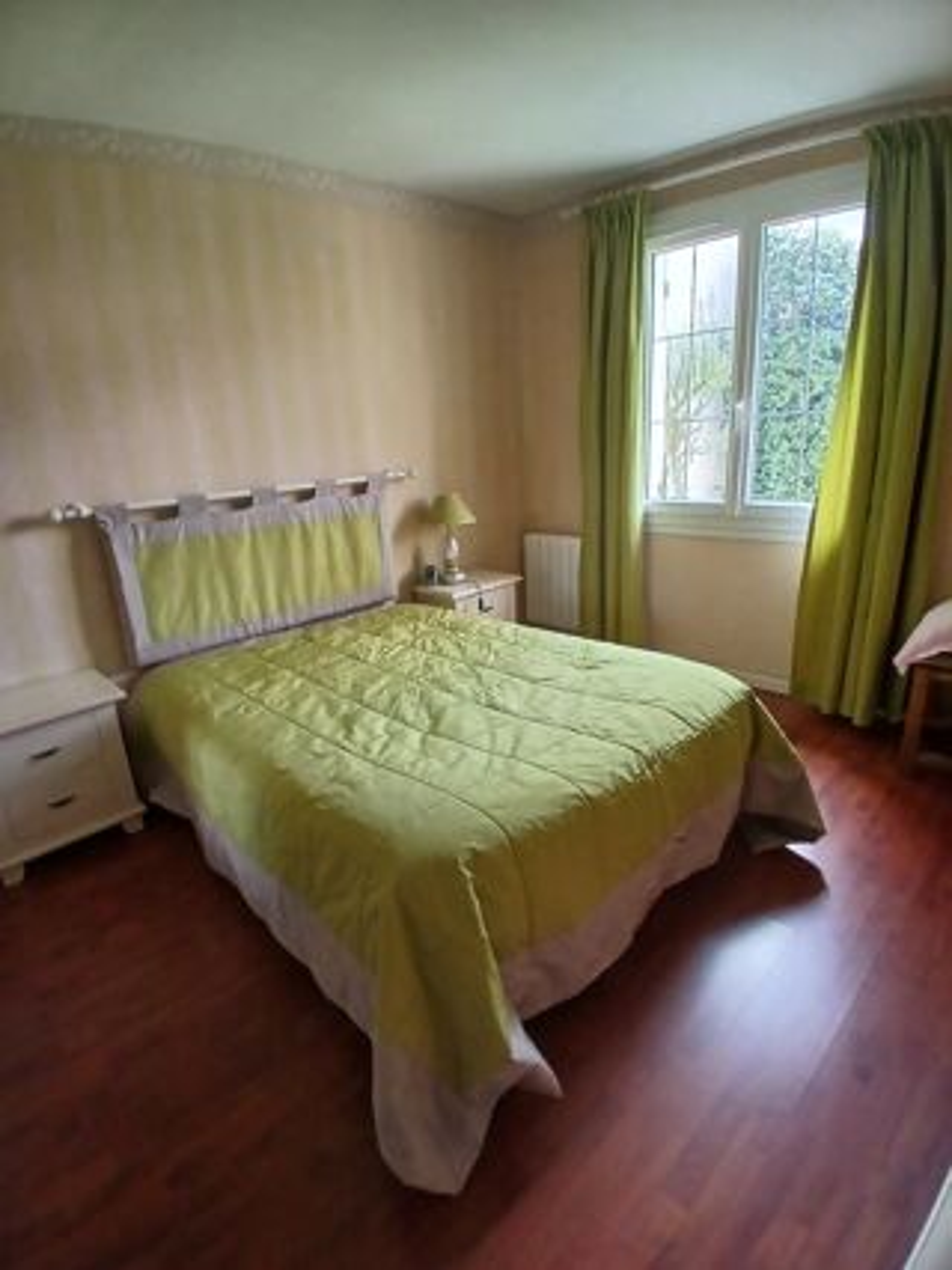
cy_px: 635
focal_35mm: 17
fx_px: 624
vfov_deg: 91.0
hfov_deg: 74.7
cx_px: 476
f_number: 2.2
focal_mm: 1.4
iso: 100
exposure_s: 1/33
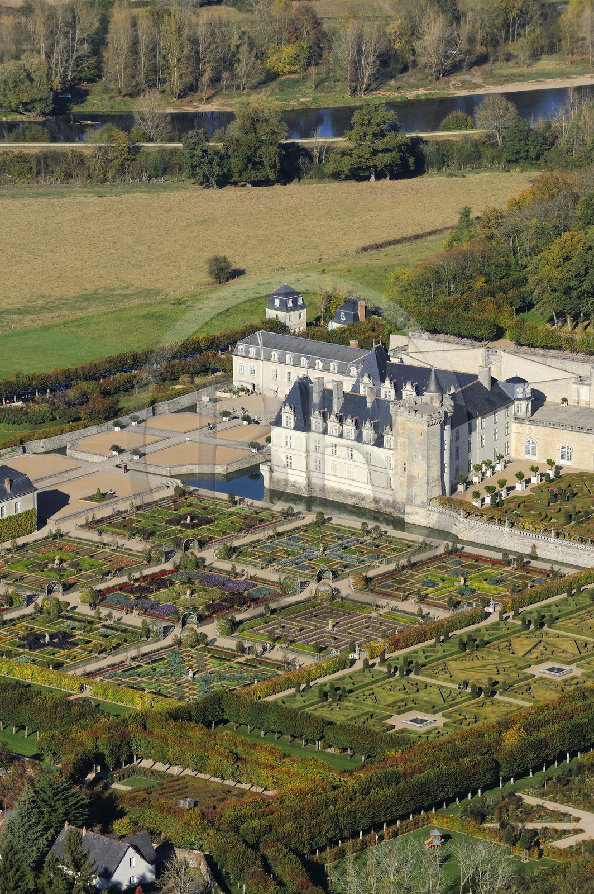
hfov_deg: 6.9
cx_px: 297
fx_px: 4958
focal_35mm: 200
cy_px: 447
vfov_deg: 10.3
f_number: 10
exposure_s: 1/1000
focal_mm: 200
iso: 400
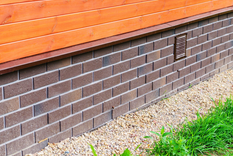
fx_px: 511
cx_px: 125
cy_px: 82
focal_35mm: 79
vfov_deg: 17.3
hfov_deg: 25.7
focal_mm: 70
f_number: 5.6
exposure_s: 1/250
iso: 200
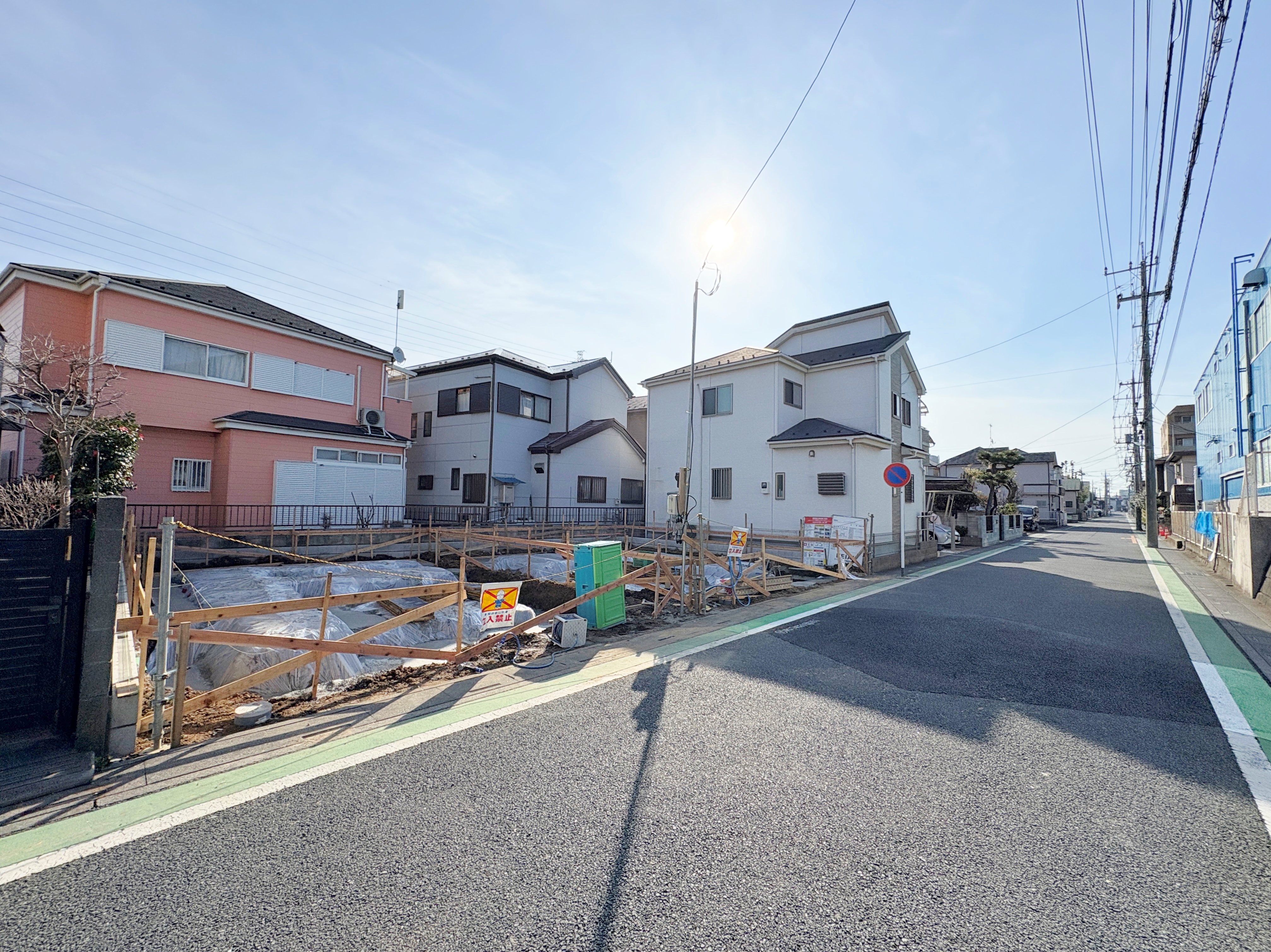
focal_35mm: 14
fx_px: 514
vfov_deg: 85.6
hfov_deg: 102.1
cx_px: 636
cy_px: 476
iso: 80
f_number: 2.2
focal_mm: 2.22
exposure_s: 1/4630
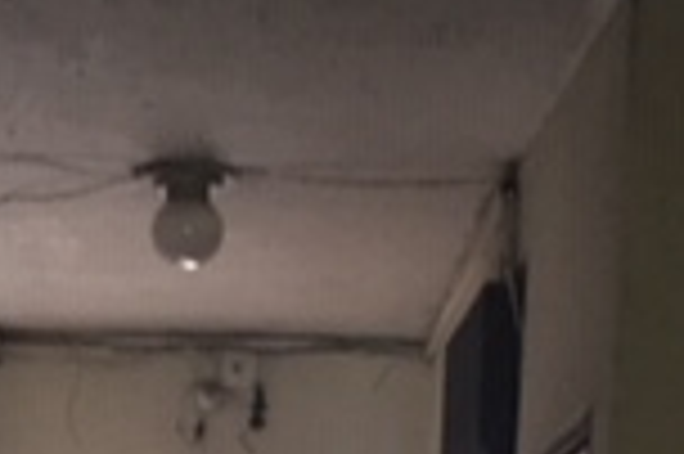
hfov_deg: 15.9
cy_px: 562
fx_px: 2410
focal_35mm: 127
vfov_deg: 10.6
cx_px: 18
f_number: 2.2
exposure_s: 1/24
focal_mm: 4.15
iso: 250
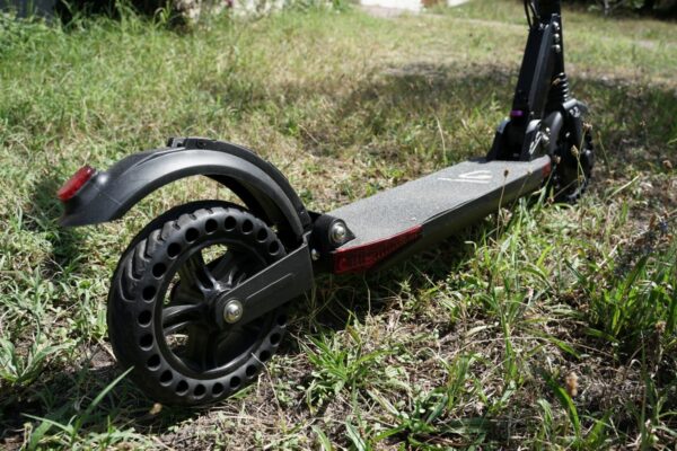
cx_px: 338
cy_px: 226
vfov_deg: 46.4
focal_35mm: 28
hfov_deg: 65.5
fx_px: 527
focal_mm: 28
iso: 100
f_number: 8
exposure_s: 1/125
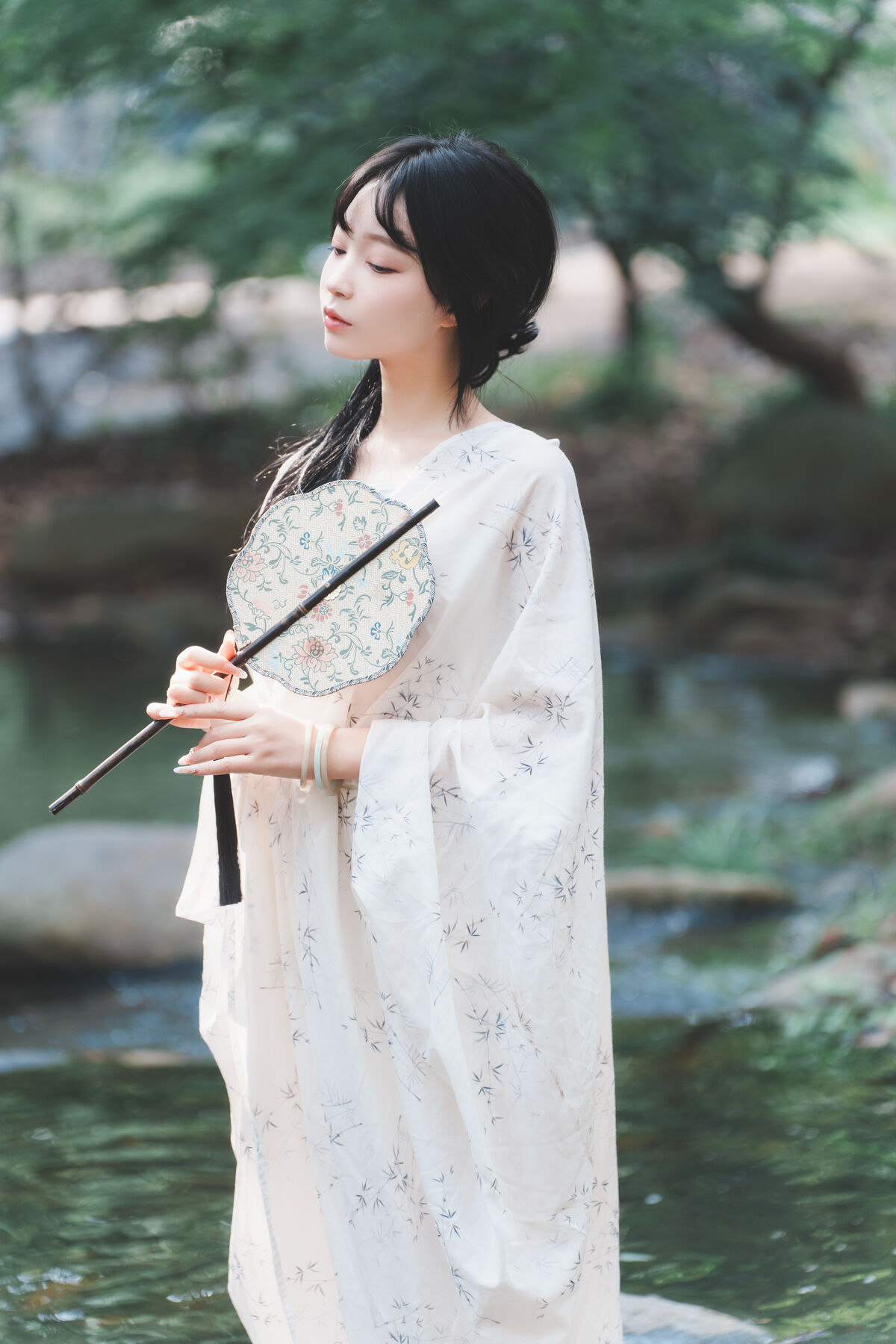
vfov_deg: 16.7
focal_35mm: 123
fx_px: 4592
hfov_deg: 11.1
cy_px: 672
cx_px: 448
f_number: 2.8
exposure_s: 1/200
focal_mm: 123
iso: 125
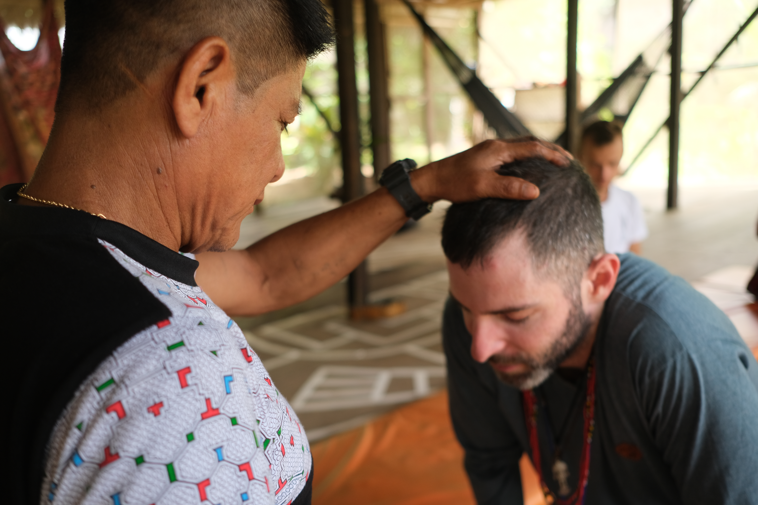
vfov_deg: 37.9
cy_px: 252
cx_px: 379
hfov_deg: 54.4
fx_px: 737
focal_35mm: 35
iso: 320
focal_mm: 23
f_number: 2.5
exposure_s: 1/120
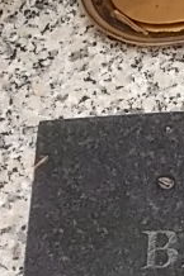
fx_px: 1405
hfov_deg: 7.3
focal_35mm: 183
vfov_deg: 11.2
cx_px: 312
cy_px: 218
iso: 80
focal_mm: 8.5
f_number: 4
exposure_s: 1/60
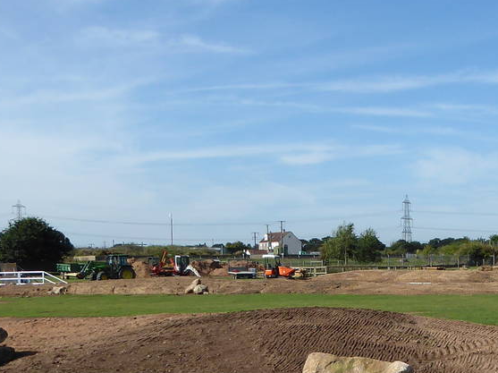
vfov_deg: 20.6
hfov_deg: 27.3
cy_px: 369
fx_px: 992
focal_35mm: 69
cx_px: 431
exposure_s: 1/800
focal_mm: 4.3
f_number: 3.3
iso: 80
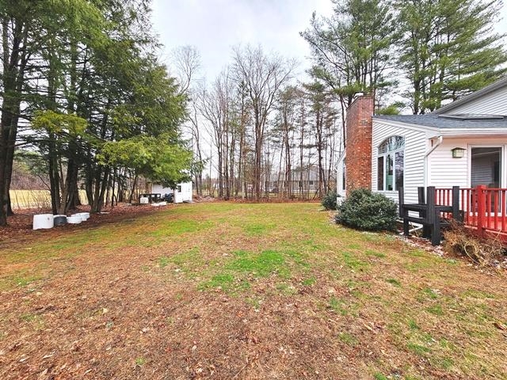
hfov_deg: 106.2
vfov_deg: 89.9
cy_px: 190
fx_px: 190
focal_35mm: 13
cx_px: 254
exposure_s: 1/225
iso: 50
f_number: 2.2
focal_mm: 2.2
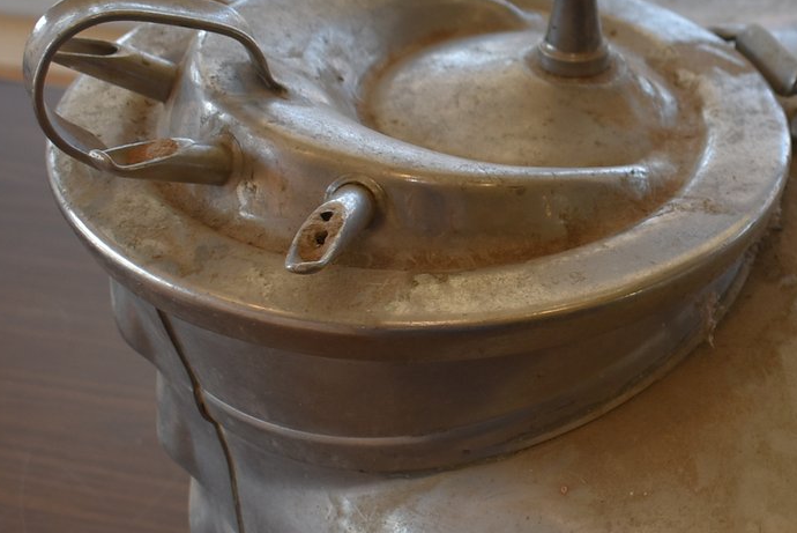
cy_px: 301
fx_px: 2127
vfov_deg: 14.3
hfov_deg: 20.5
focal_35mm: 96
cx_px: 802
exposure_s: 1/200
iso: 280
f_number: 5
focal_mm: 26
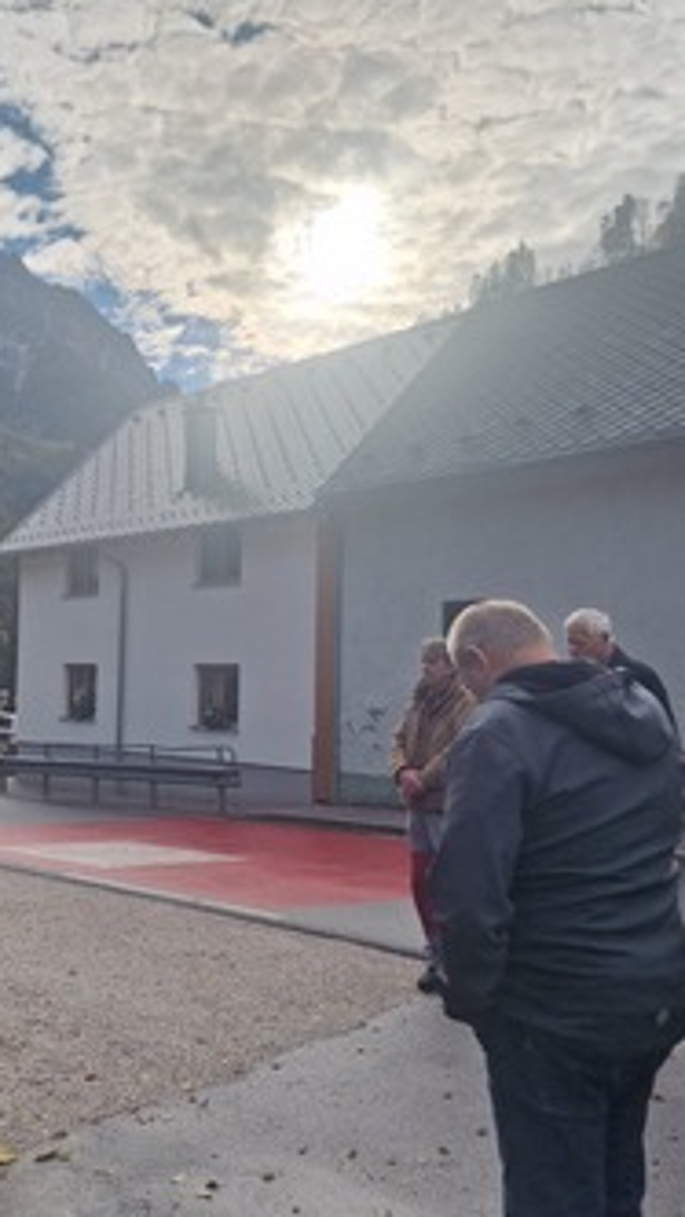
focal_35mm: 34
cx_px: 220
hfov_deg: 34.3
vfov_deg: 58.0
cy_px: 608
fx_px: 1097
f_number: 1.8
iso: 50
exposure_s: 1/1576
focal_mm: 6.4
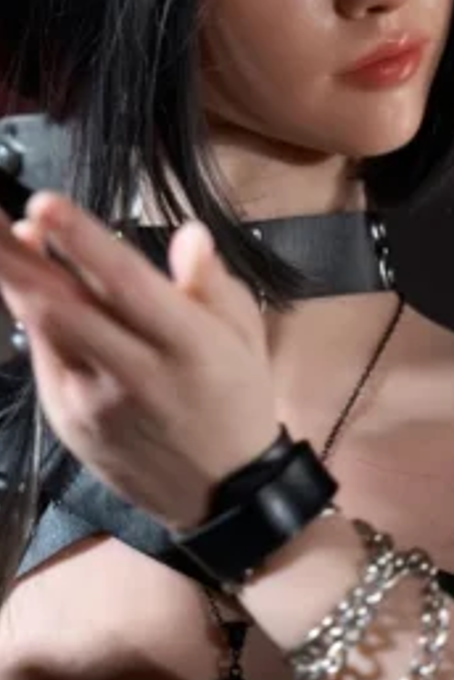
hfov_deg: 7.8
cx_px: 79
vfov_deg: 11.7
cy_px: 67
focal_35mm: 175
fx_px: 3310
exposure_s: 1/160
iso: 100
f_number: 2.8
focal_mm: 70
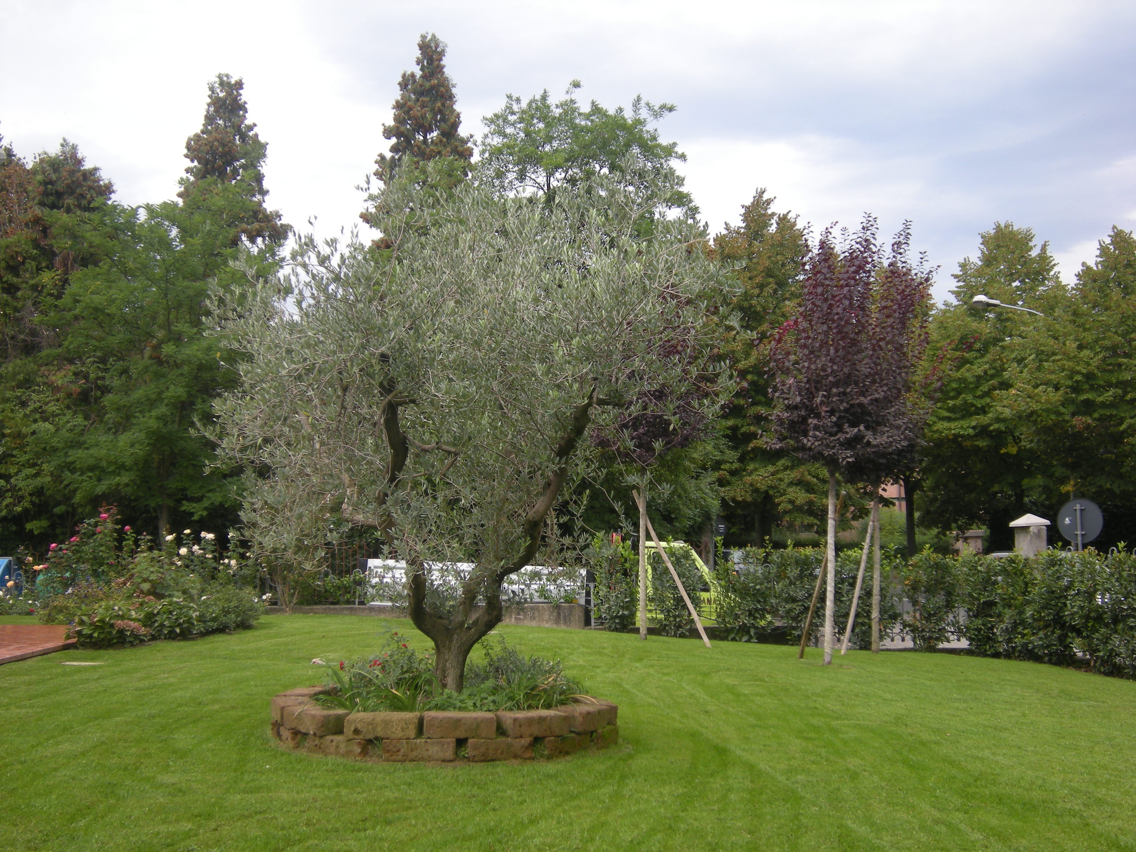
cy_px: 426
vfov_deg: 32.2
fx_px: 1477
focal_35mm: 45
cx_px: 568
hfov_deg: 42.1
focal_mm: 7.5
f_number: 3.5
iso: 64
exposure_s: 1/275
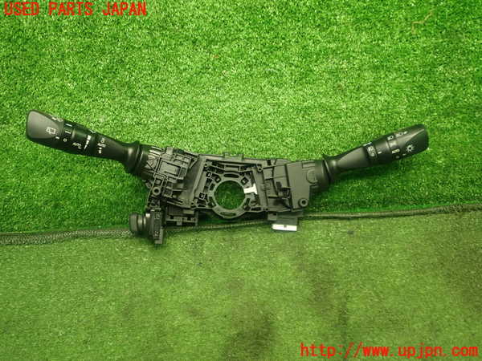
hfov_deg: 60.0
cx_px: 241
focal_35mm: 30
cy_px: 180
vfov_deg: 46.8
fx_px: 418
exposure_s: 1/30
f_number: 2.3
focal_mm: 5.4
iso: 250
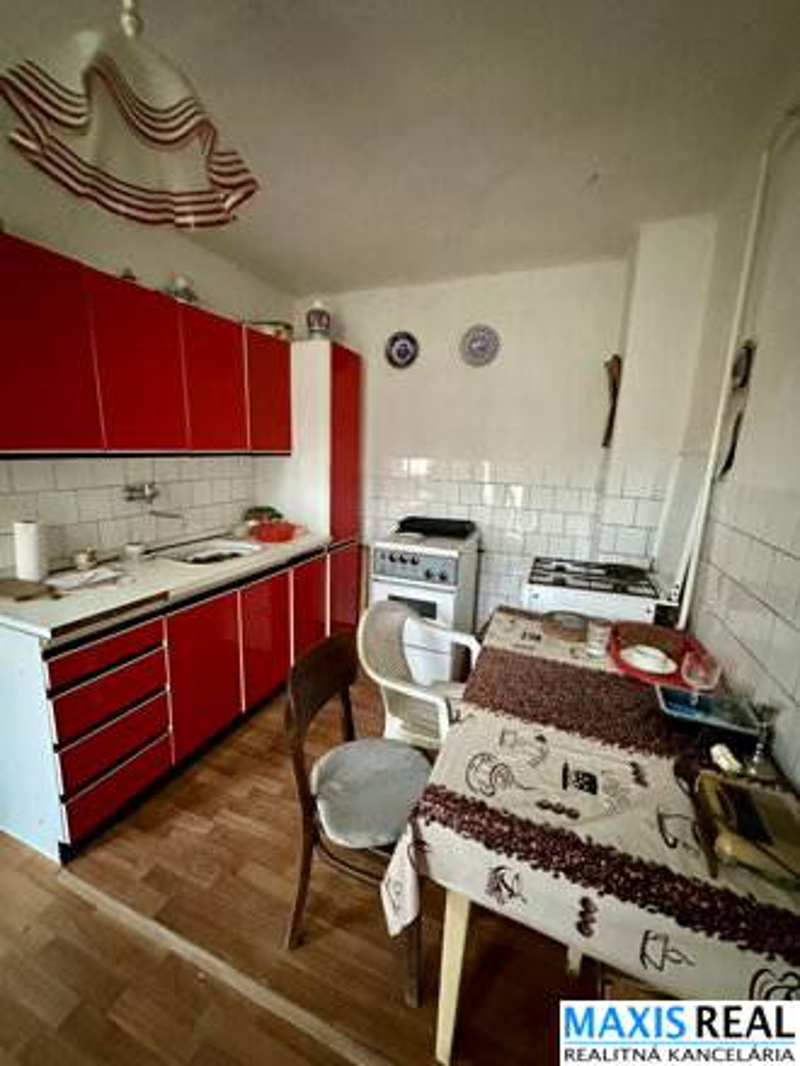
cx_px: 400
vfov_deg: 102.1
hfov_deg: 85.7
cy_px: 533
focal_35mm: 14
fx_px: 431
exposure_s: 1/34
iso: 1250
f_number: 2.2
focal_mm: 2.22
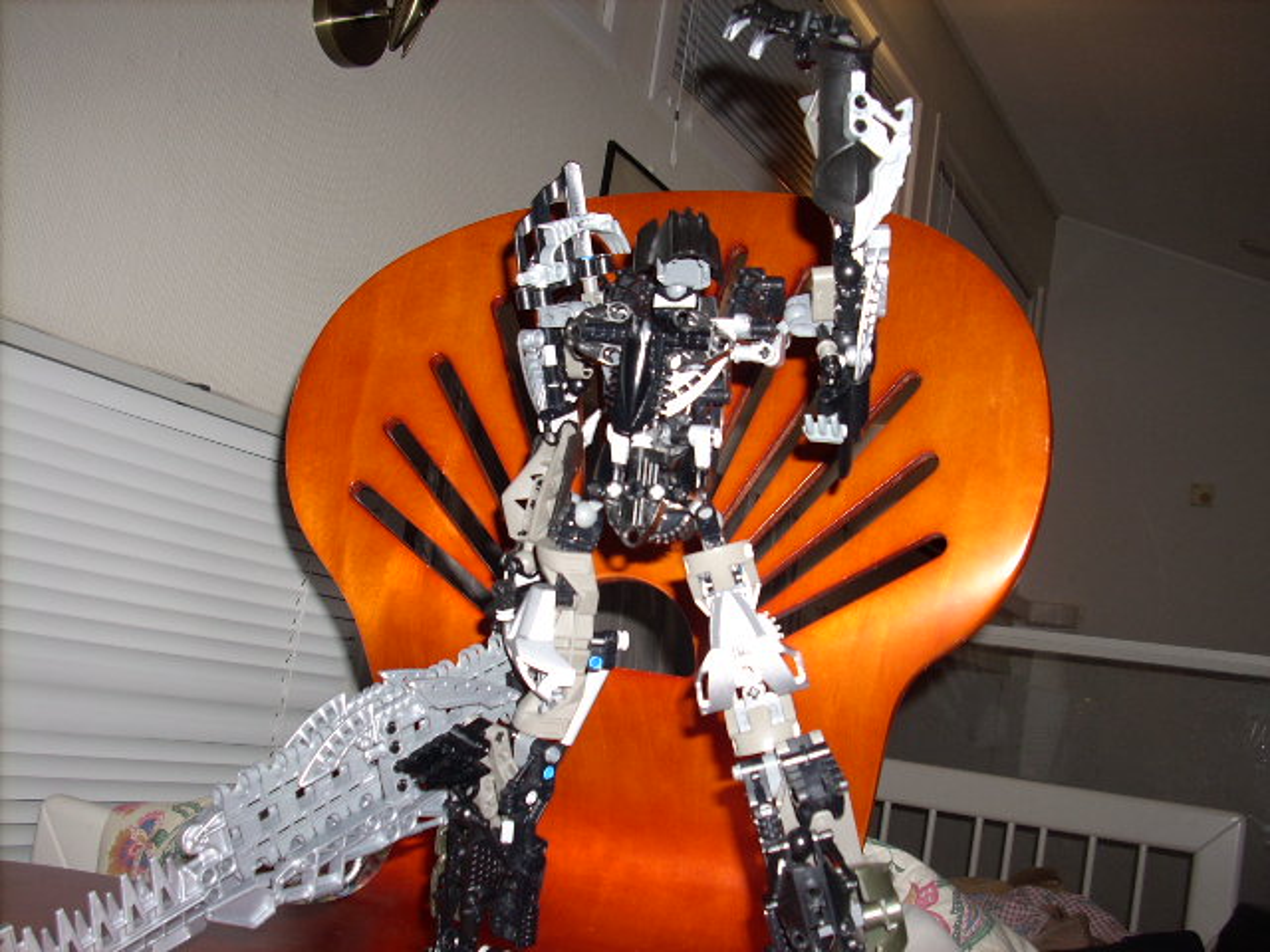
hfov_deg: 50.1
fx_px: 1357
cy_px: 476
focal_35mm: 37
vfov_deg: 38.7
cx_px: 635
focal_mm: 6.2
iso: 64
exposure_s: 1/60
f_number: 2.8
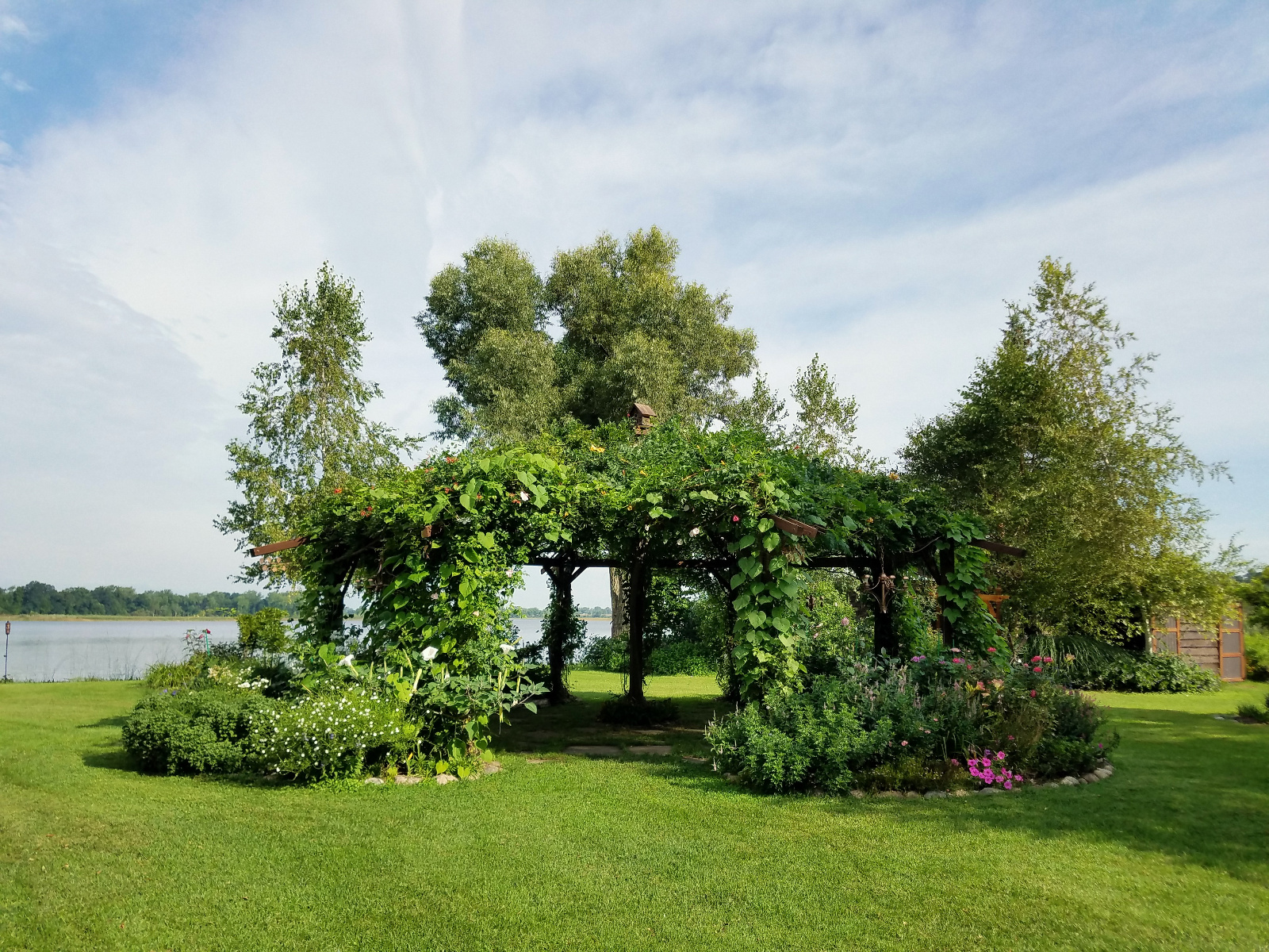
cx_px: 634
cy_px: 476
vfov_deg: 53.1
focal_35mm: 26
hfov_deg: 67.3
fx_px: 953
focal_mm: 4.2
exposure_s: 1/2960
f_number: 1.7
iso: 50
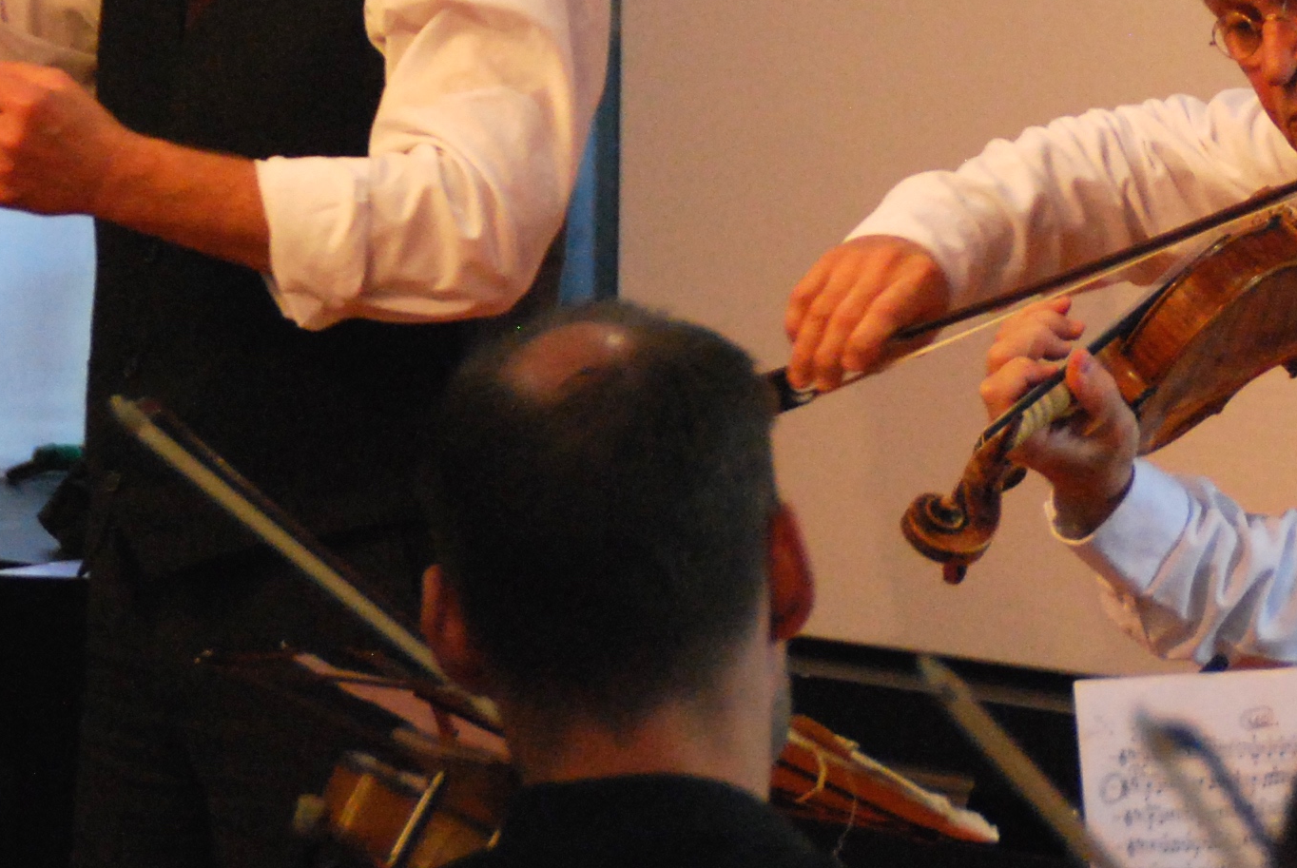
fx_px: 10749
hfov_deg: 6.9
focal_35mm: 298
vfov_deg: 4.6
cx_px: 1500
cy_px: 208
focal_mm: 70
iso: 1100
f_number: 5.6
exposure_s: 1/125
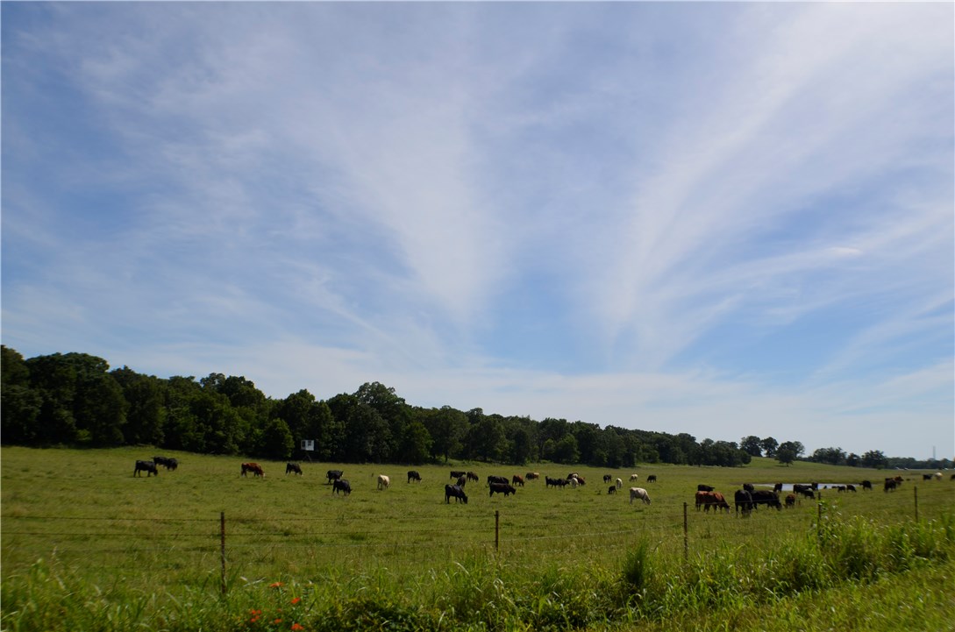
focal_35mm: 36
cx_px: 478
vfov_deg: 36.7
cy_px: 316
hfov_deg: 53.2
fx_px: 953
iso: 100
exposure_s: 1/320
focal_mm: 24
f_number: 9
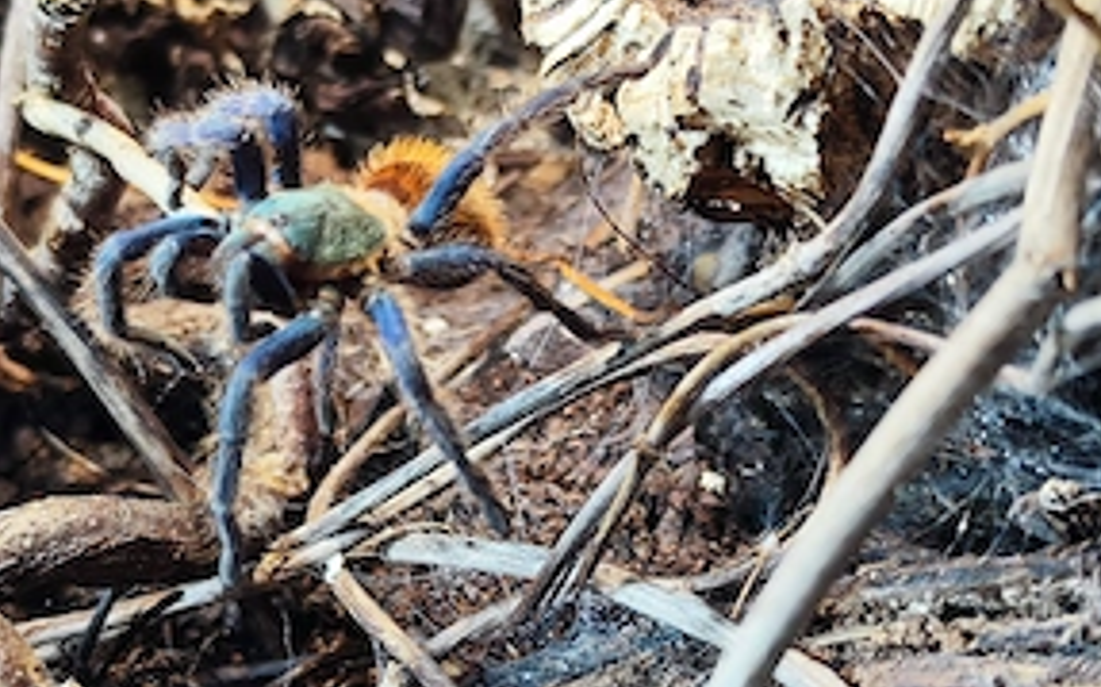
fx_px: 1020
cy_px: 484
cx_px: 572
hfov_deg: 56.7
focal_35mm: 34
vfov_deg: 36.6
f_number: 1.69
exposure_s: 1/100
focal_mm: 7.01
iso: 365
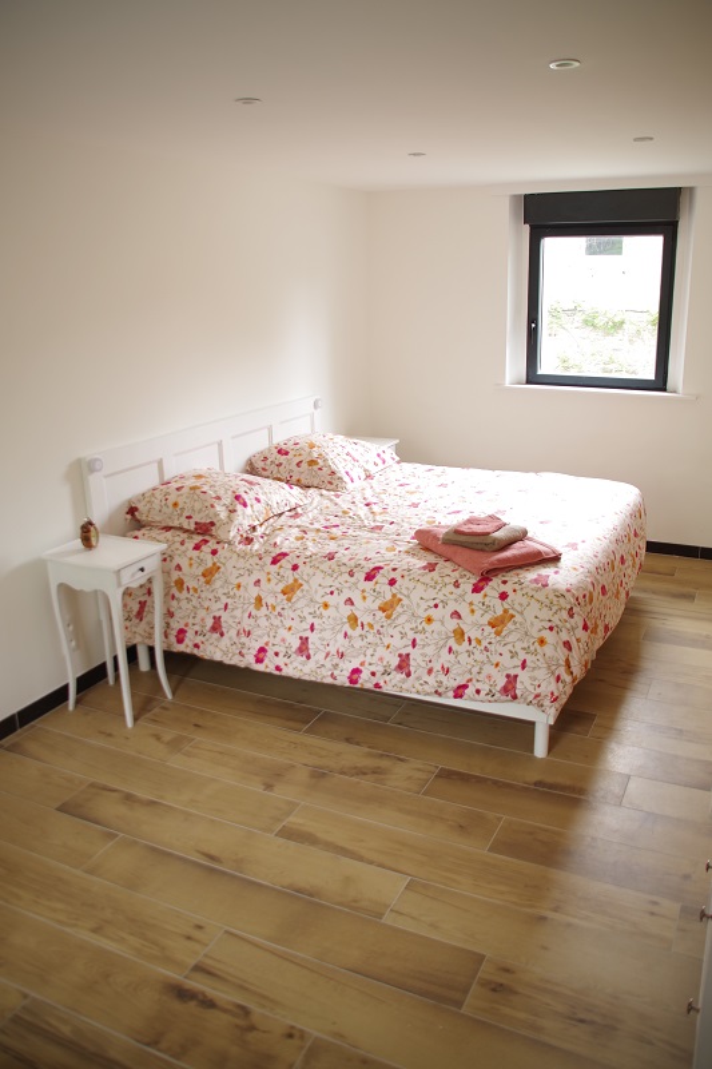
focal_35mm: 27
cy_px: 534
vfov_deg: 67.4
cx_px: 356
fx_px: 801
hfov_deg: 47.9
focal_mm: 18
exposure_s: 1/6
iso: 100
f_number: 3.5
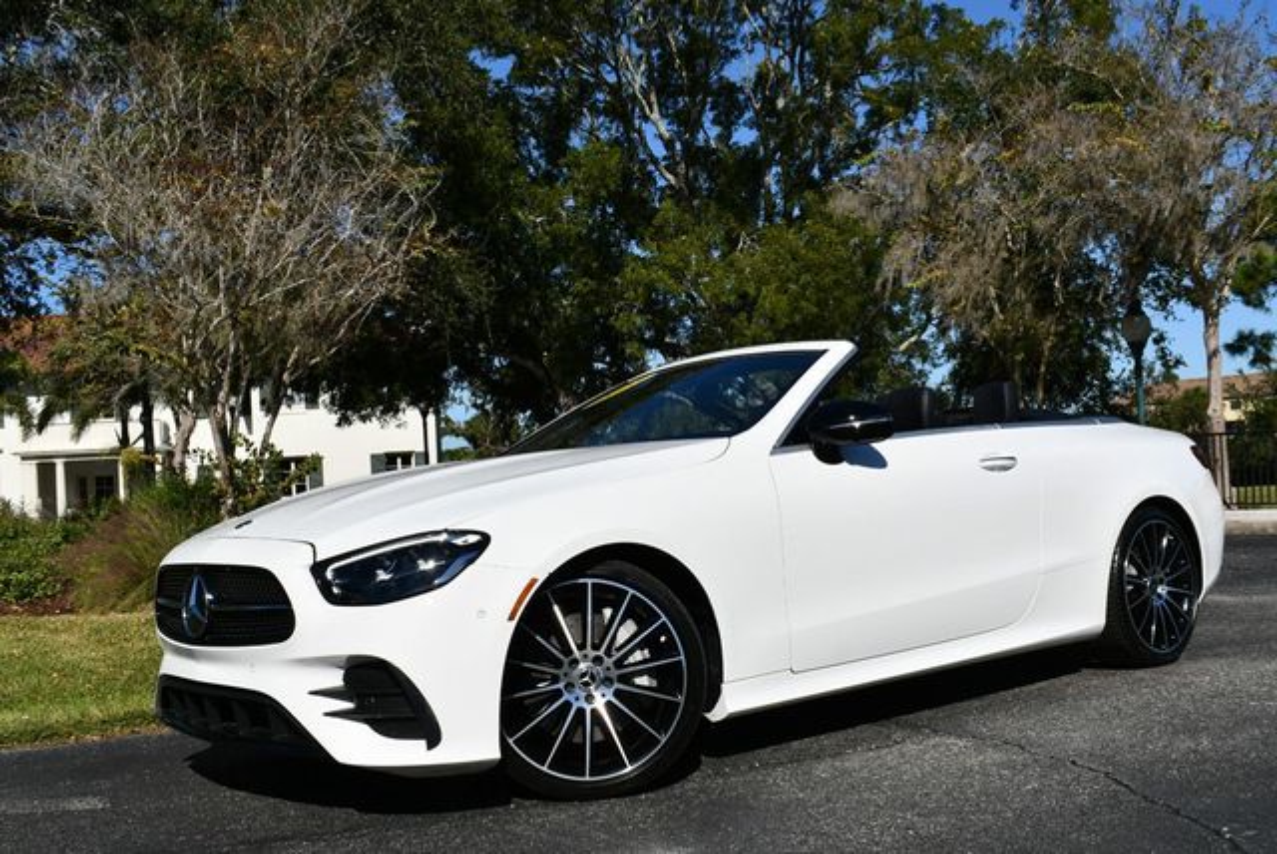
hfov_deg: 48.4
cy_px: 427
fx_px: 1420
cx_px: 638
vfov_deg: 33.5
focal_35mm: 40
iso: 100
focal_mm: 20
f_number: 10
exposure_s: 1/400
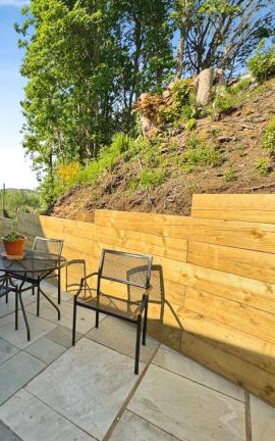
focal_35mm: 20
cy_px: 221
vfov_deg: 85.1
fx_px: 240
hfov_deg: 53.0
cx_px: 33
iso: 40
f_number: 2.2
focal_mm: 2.22
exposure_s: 1/1256
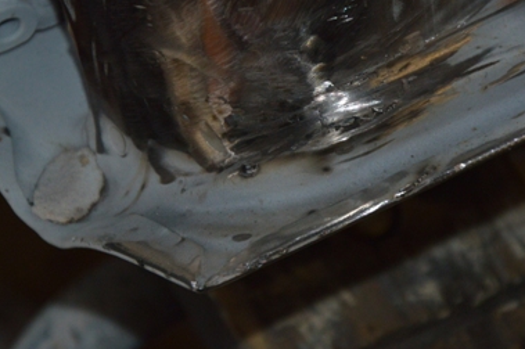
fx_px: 3873
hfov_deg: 7.8
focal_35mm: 266
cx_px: 283
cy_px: 120
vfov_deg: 5.2
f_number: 5.6
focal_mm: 105
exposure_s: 1/60
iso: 800
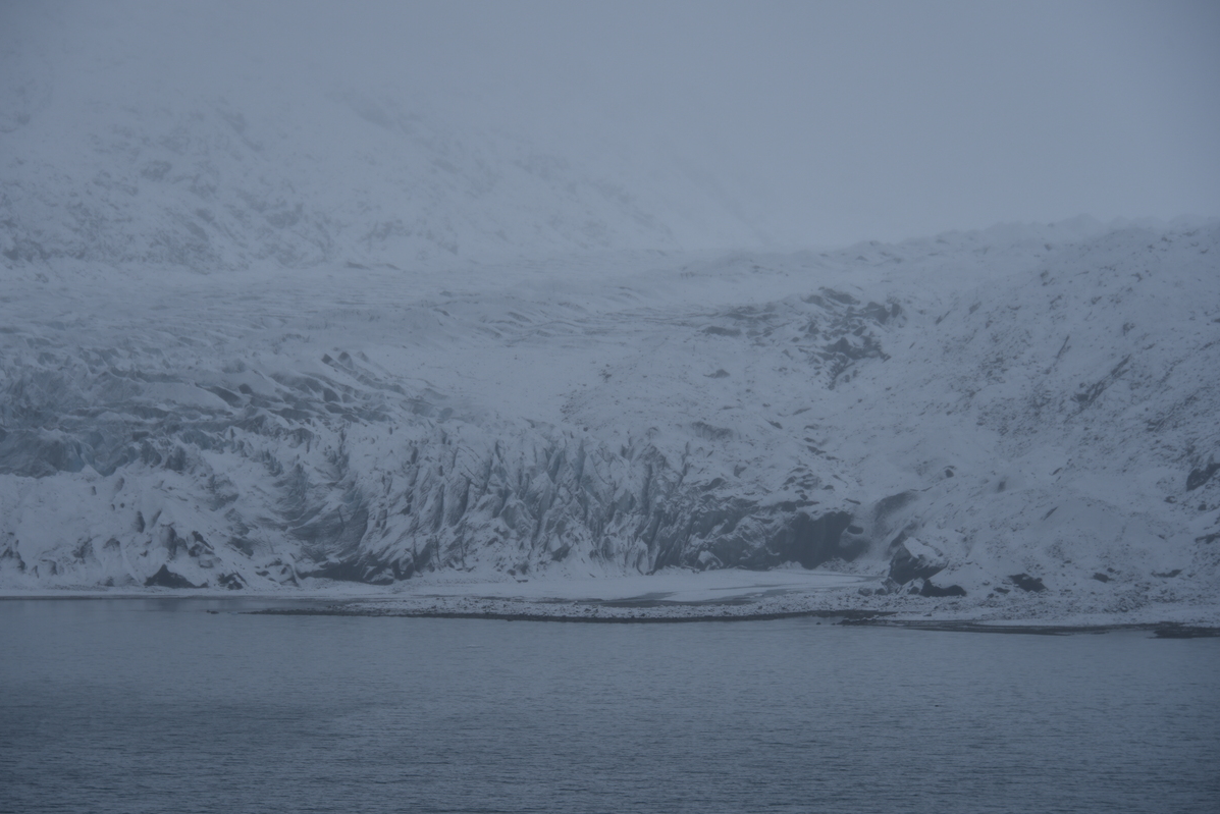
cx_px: 593
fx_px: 4204
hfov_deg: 16.5
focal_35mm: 124
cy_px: 401
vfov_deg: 11.1
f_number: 6.3
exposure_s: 1/250
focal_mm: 116
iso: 100
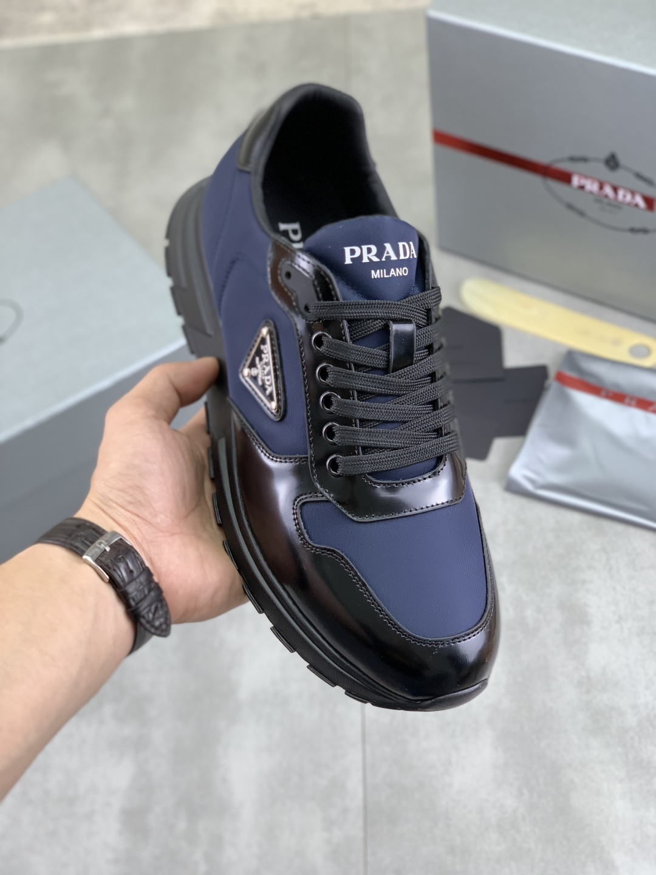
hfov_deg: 28.0
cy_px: 438
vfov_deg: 36.8
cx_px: 328
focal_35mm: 52
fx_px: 1314
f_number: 2.4
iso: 32
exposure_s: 1/100
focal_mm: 6
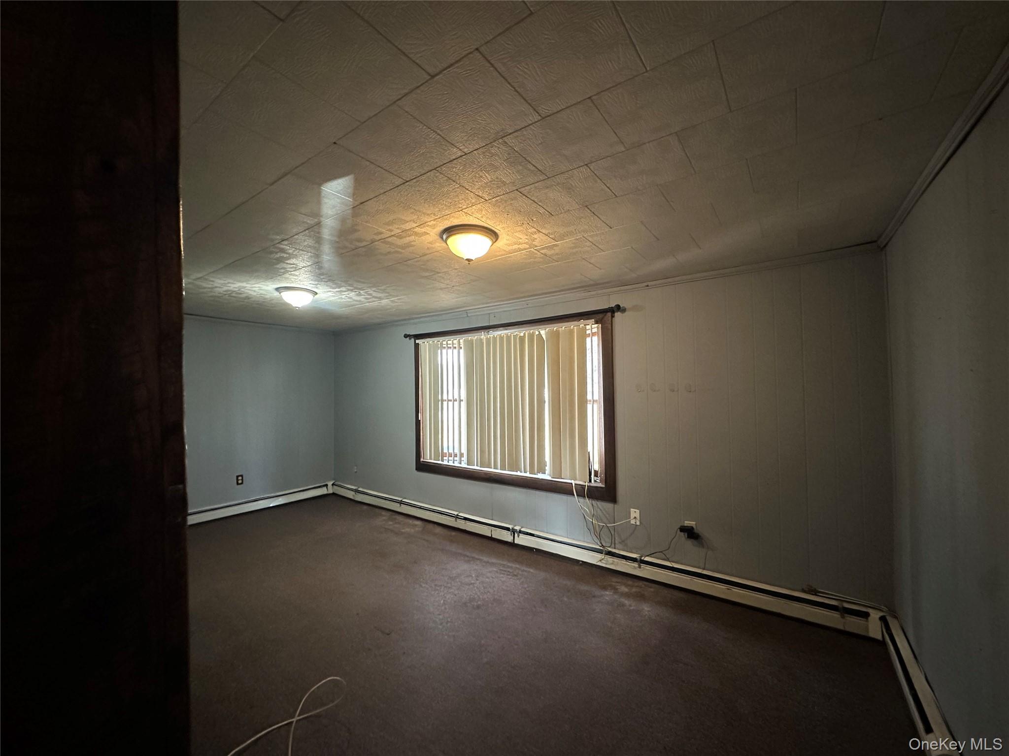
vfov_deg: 85.7
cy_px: 378
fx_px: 408
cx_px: 504
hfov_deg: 102.1
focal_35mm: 14
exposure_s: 1/60
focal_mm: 2.22
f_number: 2.2
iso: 400
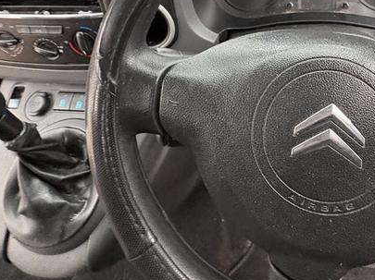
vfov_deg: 40.1
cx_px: 254
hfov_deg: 57.0
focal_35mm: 31
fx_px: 336
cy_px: 3
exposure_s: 1/60
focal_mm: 2.22
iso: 640
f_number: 2.2
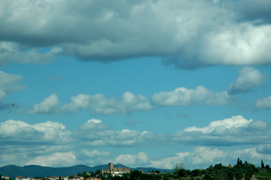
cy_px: 85
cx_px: 153
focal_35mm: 121
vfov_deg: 11.3
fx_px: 910
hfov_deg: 16.9
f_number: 10
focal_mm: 70
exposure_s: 1/400
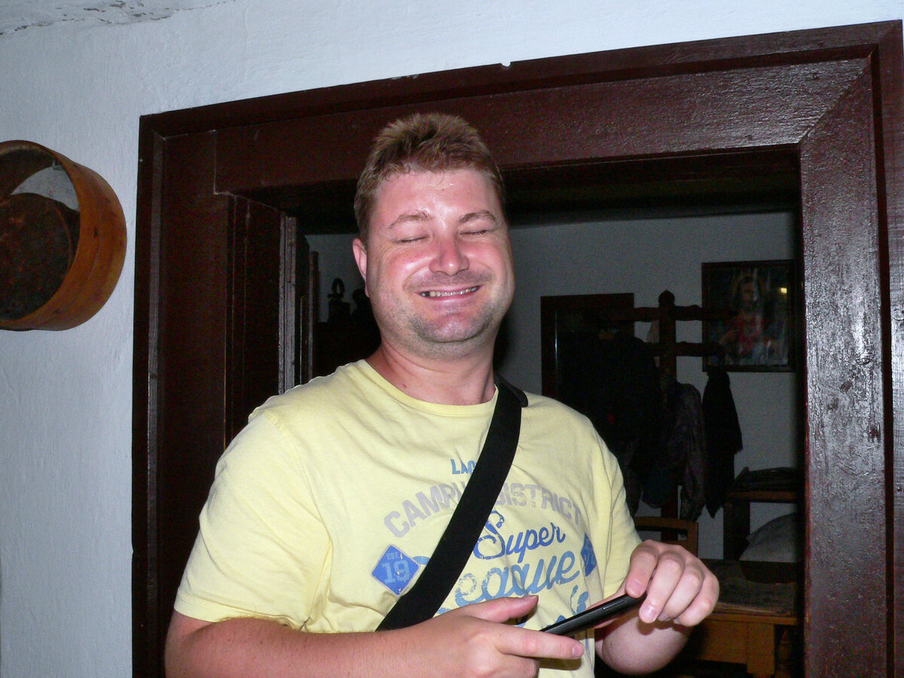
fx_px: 940
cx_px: 452
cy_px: 339
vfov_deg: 39.7
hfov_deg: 51.4
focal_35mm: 36
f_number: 8
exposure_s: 1/100
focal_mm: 6
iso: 200
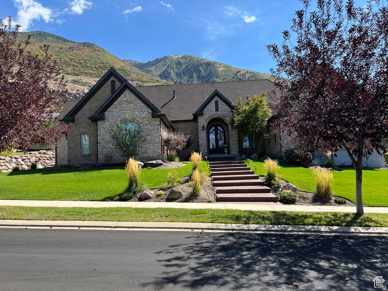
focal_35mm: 26
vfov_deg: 53.1
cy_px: 146
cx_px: 194
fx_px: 291
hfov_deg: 67.3
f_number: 1.5
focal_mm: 5.7
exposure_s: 1/2457
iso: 50
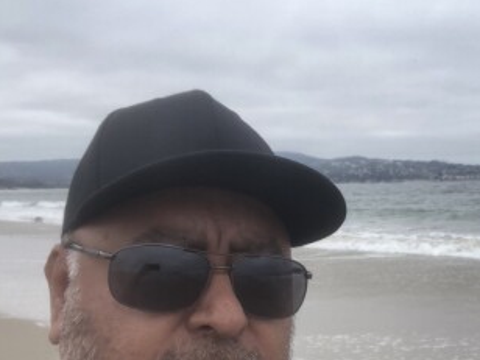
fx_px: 721
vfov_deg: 27.5
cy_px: 282
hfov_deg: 36.5
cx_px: 310
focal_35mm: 52
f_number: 2.2
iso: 20
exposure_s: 1/144
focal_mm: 2.87
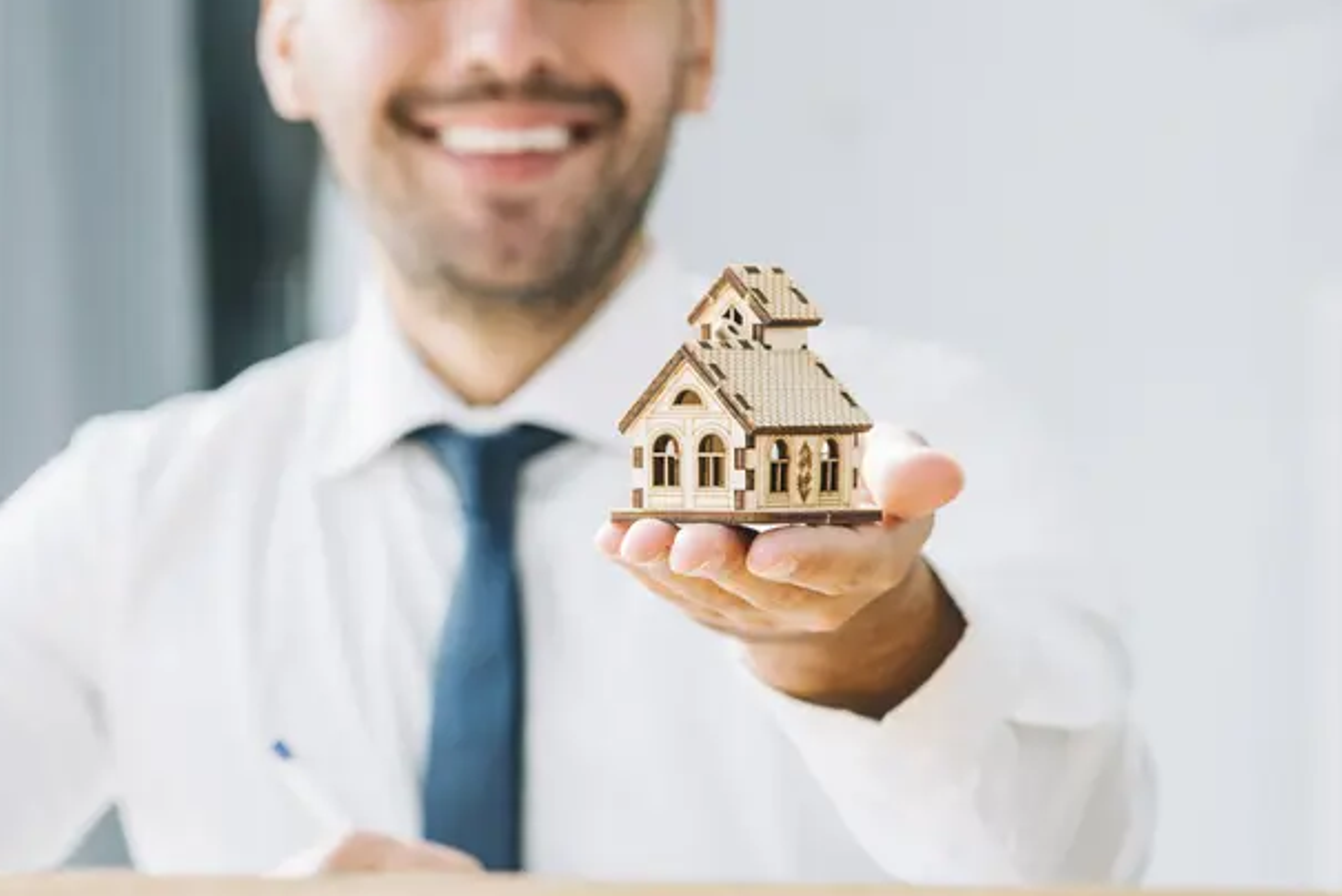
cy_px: 288
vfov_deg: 9.5
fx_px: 5370
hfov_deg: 14.2
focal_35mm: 144
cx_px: 468
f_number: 5.6
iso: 250
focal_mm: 105
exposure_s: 1/125
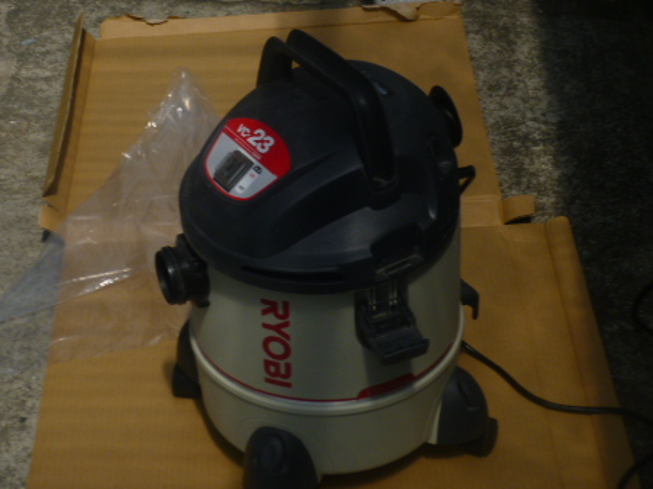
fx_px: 1622
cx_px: 285
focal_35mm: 86
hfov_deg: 22.8
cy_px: 204
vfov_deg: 17.1
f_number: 13
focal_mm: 10.7
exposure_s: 1/200
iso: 100
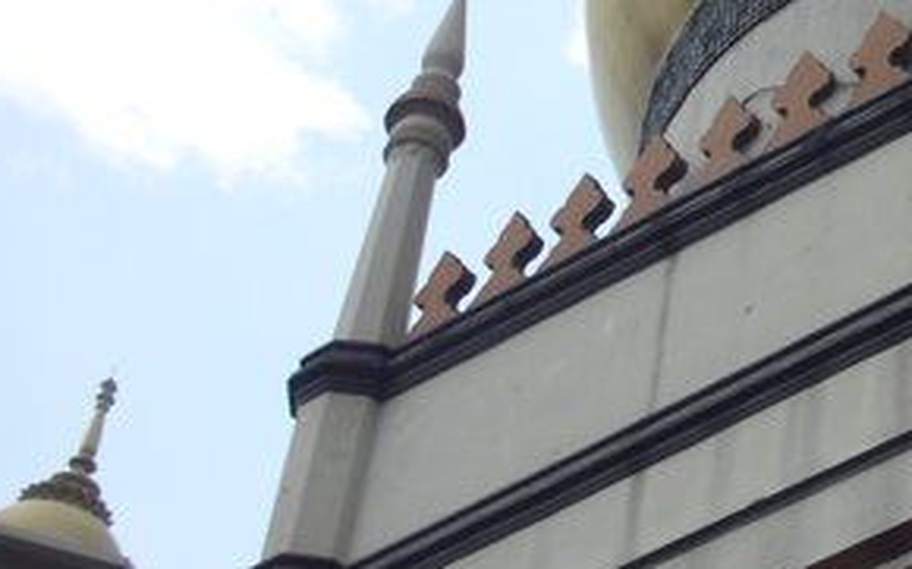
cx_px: 1214
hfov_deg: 17.5
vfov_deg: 11.8
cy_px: 138
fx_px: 2758
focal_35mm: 111
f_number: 8
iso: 100
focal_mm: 6.2
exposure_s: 1/200
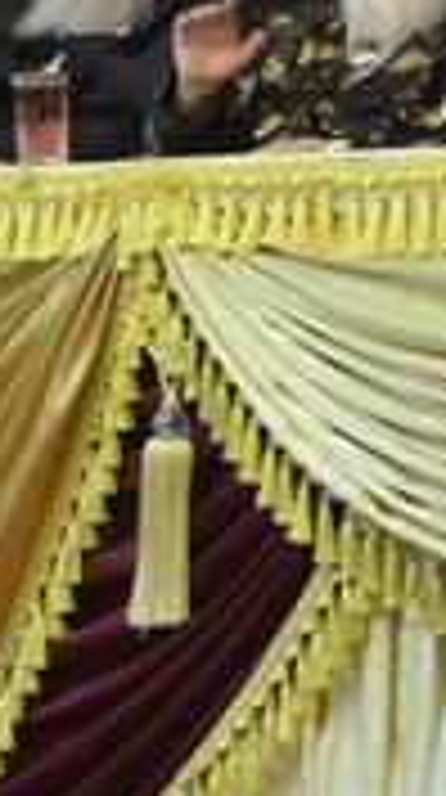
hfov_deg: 3.3
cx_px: 622
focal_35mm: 369
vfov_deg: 5.8
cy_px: -45
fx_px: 7791
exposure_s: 1/125
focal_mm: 52
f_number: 4.5
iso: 3200
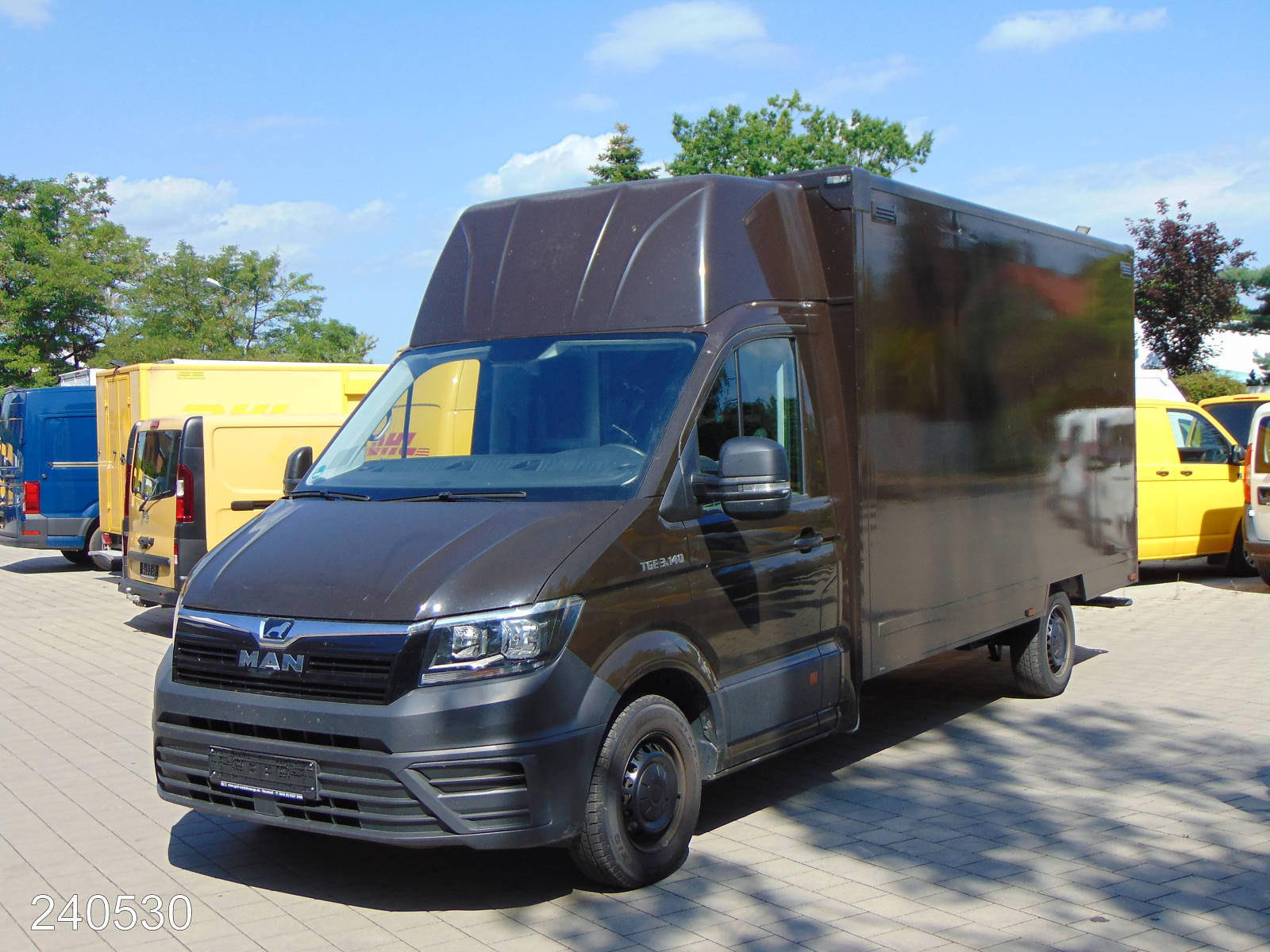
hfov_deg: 44.8
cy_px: 476
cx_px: 635
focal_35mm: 42
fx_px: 1541
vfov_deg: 34.3
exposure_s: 1/200
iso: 80
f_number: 8.7
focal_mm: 7.6
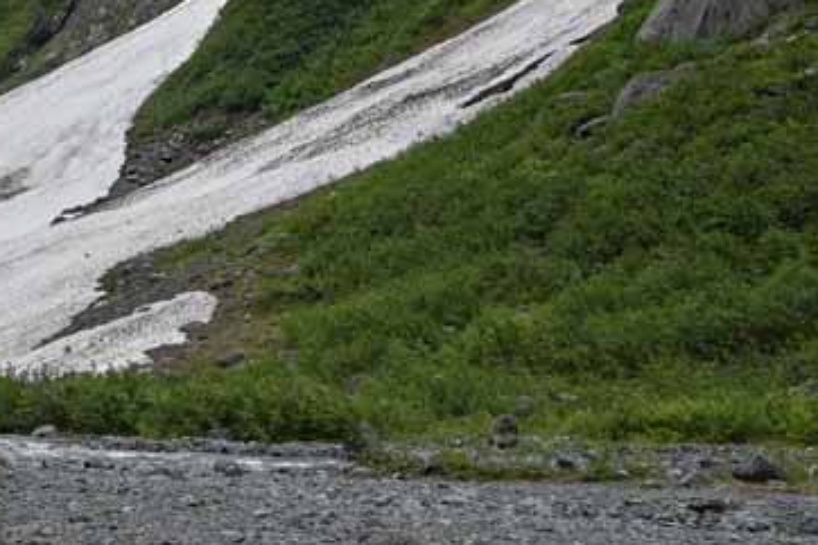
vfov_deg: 18.4
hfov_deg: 26.1
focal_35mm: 73
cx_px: -27
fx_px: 1658
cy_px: 77
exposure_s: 1/1000
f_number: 4.5
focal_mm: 33
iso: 100
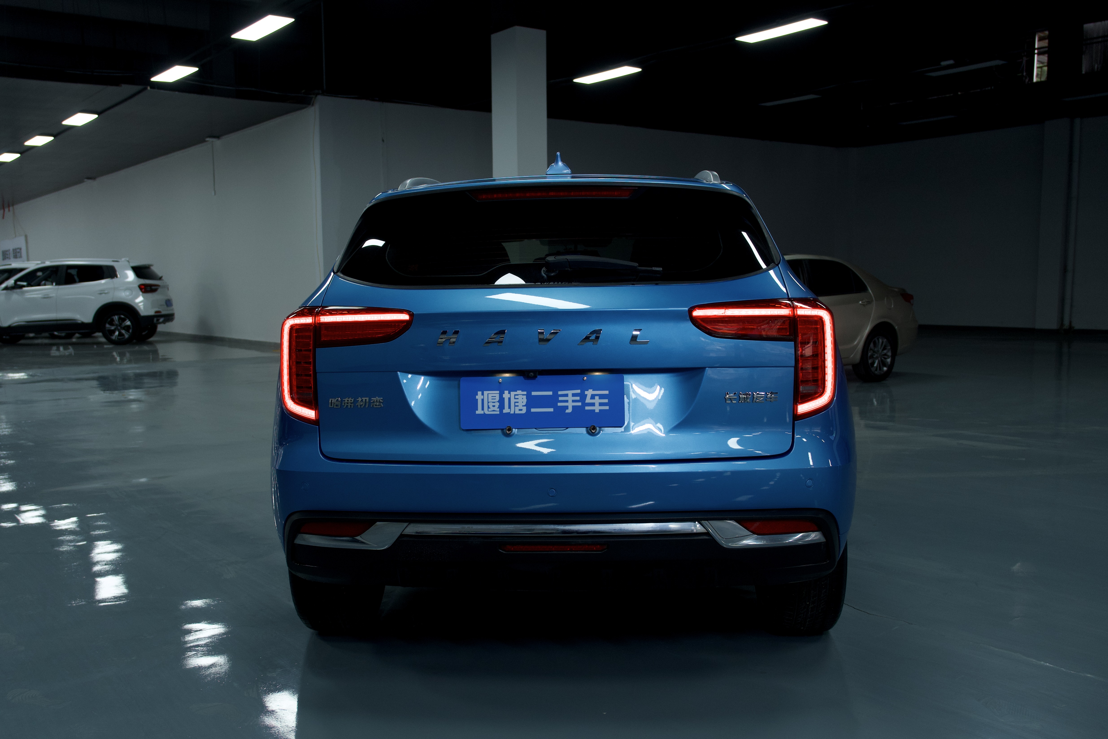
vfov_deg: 46.3
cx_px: 554
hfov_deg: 65.4
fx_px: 863
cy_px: 370
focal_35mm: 28
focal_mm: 18.7
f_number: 3.2
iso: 250
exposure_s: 1/160
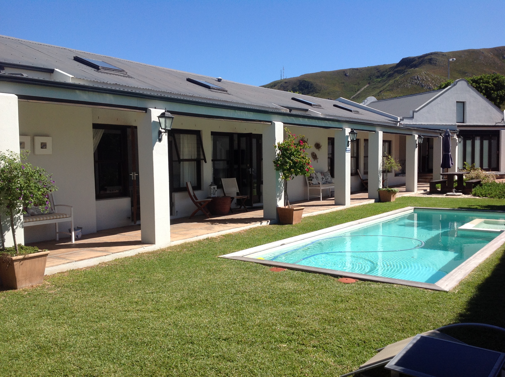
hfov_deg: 52.7
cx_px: 252
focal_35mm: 35
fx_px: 510
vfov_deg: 40.6
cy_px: 188
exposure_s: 1/1779
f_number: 2.4
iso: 50
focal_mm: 4.28
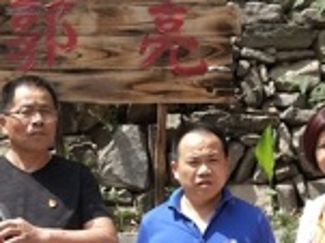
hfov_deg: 18.0
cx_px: 213
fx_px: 1023
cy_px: 101
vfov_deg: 13.6
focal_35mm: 109
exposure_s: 1/1099
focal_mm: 3.95
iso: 50
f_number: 1.8
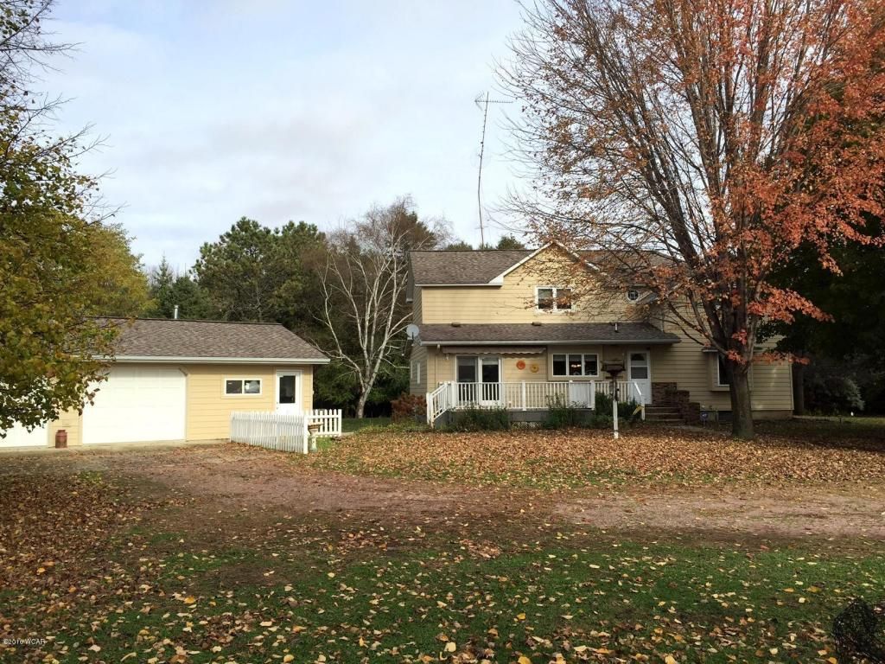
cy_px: 332
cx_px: 442
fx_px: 741
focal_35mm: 29
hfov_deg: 61.7
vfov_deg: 48.2
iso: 32
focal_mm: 4.15
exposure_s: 1/942
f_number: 2.2
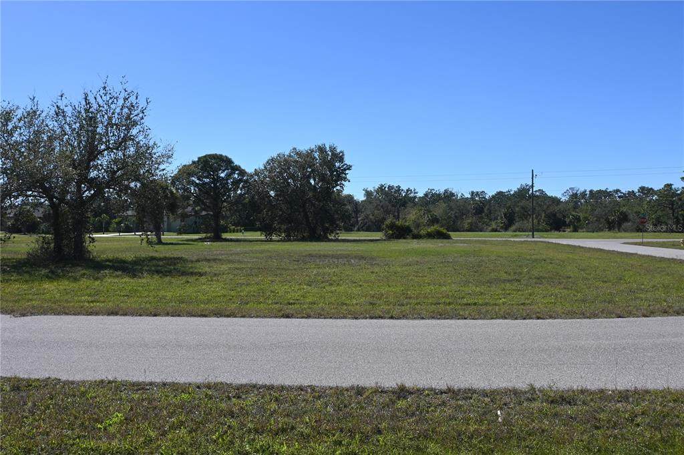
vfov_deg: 39.9
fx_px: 627
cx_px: 342
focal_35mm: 33
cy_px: 228
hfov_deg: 57.2
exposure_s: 1/400
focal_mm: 22
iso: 100
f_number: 7.1
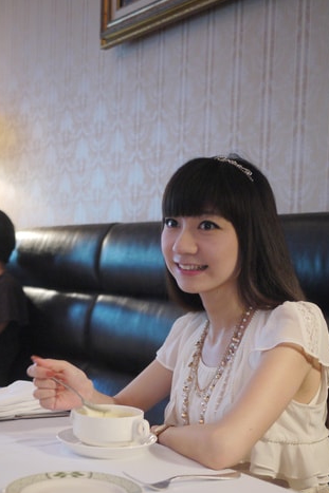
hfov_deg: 23.7
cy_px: 319
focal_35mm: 57
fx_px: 782
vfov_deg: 34.8
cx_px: 132
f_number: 1.7
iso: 400
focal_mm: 20
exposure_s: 1/20
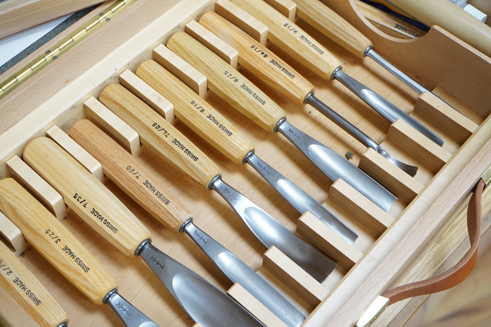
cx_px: 246
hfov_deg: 40.4
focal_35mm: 49
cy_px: 164
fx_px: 668
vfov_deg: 27.5
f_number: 6.3
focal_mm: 49
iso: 2500
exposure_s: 1/100
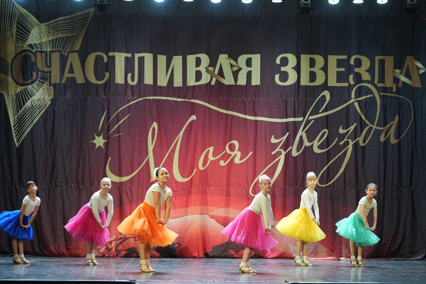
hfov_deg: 17.9
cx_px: 213
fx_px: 1349
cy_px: 142
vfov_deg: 12.0
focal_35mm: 114
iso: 2500
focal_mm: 114
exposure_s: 1/400
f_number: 2.8
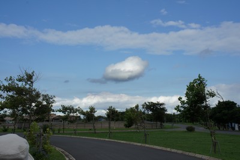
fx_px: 260
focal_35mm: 39
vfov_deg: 34.2
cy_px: 80
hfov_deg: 49.6
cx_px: 120
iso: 200
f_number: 13
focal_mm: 26
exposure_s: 1/250
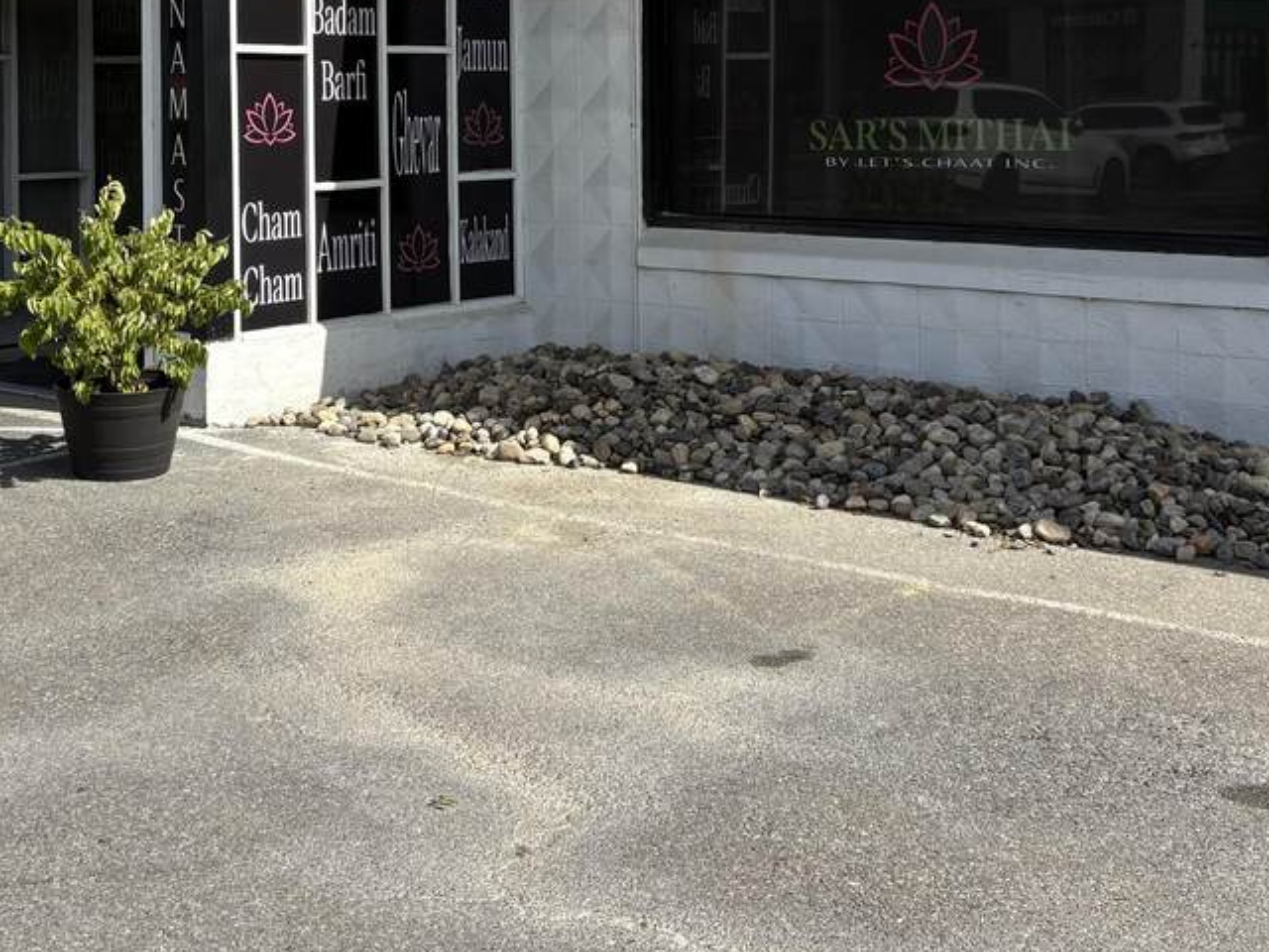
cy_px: 107
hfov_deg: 36.7
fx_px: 1906
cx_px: 504
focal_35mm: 52
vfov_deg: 27.1
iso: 50
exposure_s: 1/3623
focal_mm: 5.96
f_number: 1.6
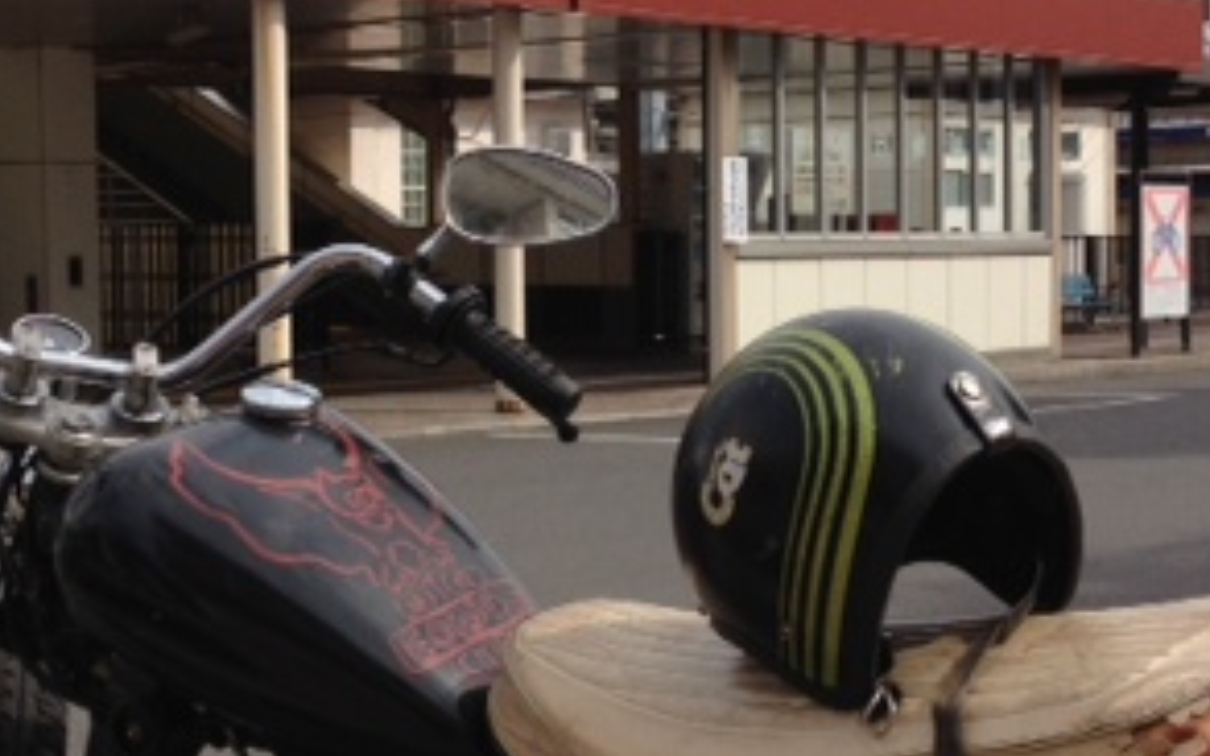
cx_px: 607
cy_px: 397
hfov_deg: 25.5
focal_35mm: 81
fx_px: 2671
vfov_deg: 16.1
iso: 64
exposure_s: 1/1534
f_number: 2.4
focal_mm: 4.28
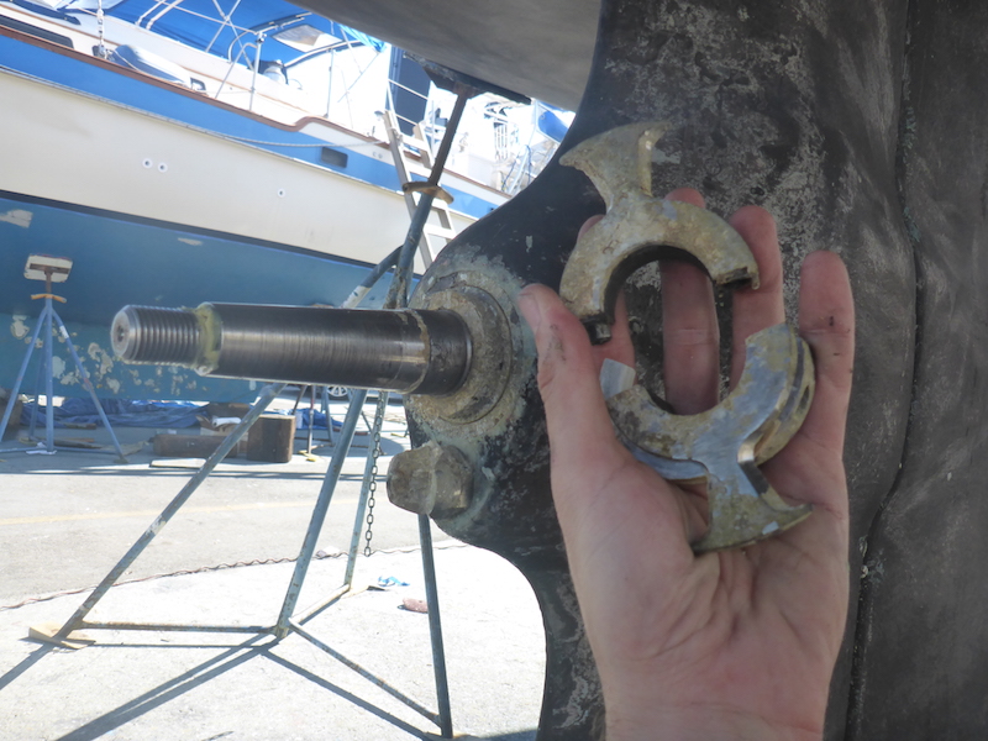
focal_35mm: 28
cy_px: 370
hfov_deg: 63.4
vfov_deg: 49.7
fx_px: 799
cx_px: 494
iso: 160
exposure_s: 1/250
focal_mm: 4.9
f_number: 3.3
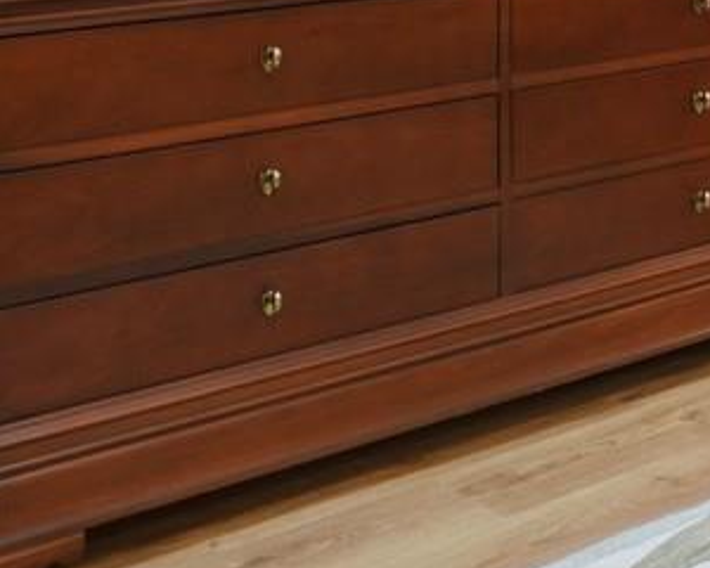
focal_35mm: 80
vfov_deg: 17.5
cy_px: -245
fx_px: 1681
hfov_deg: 21.9
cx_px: 869
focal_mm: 16
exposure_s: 1/800
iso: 3200
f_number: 8
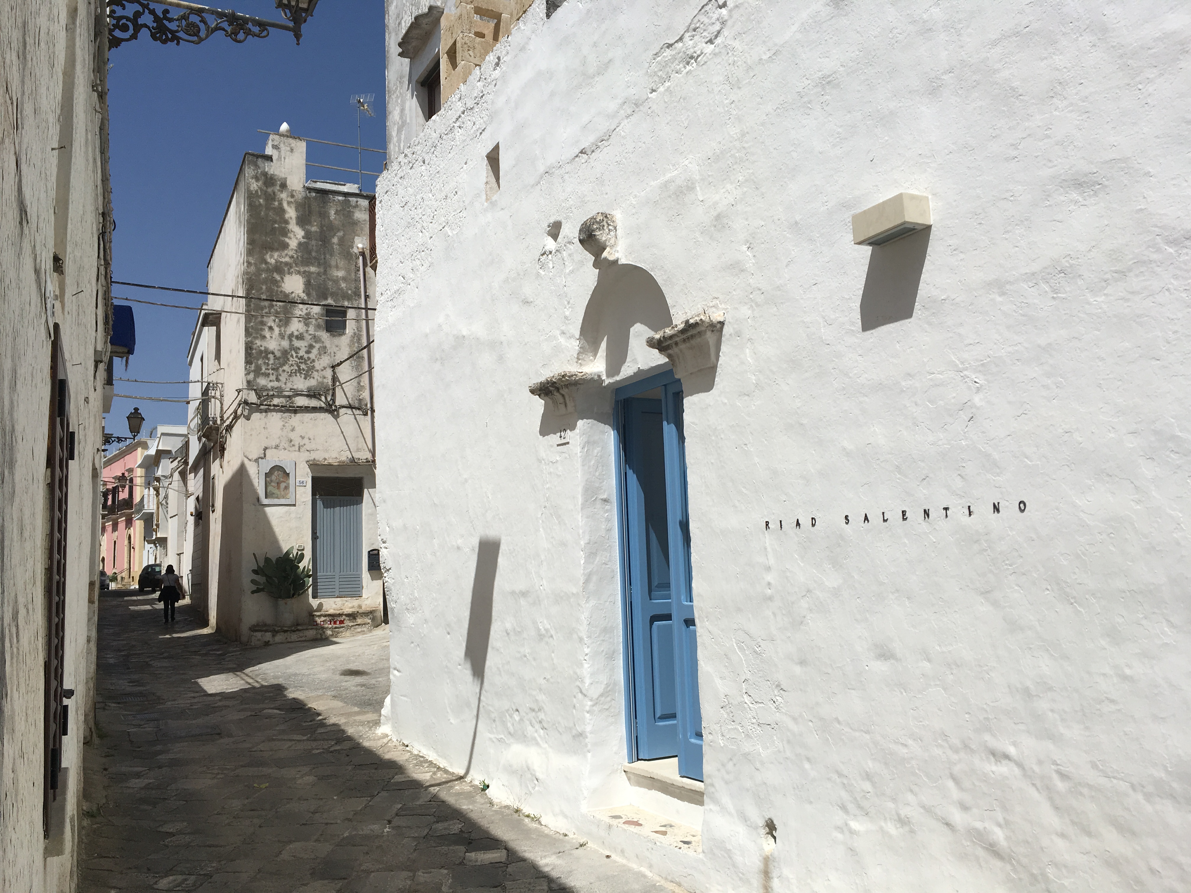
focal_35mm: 29
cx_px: 596
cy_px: 446
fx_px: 998
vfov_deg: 48.2
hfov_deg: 61.7
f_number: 2.2
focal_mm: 4.15
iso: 25
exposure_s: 1/4274
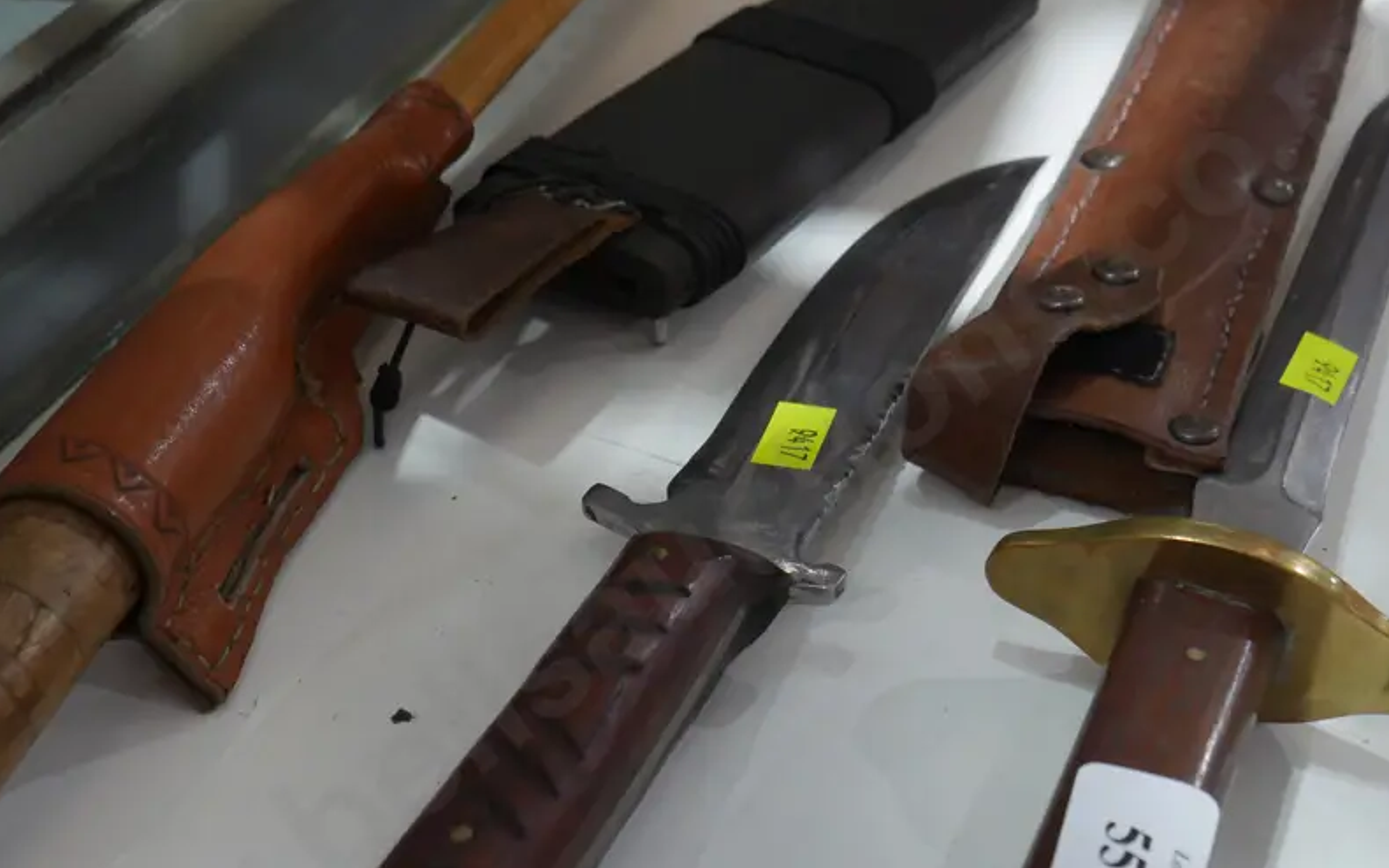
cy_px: 563
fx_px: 2082
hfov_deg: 36.9
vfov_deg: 23.5
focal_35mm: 55
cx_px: 696
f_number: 4.5
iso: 1600
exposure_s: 1/60
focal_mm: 20
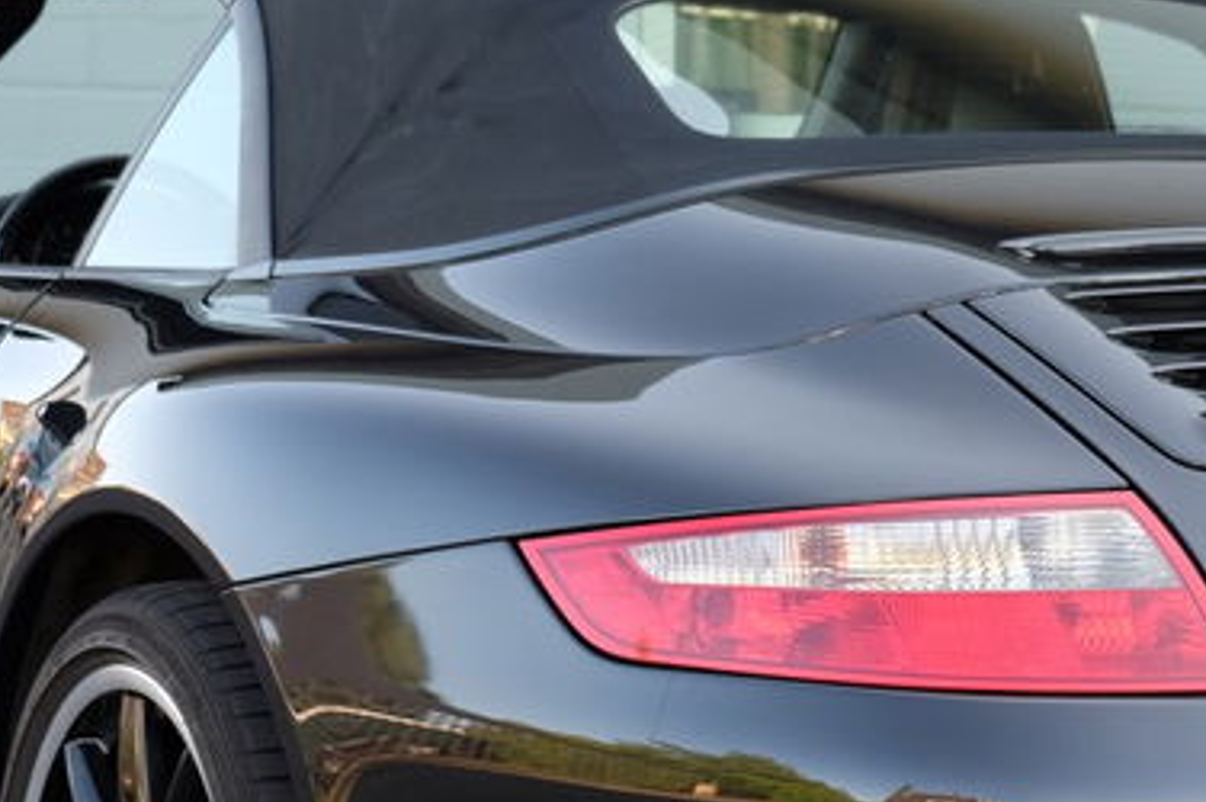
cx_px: 927
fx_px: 4284
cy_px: 436
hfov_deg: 15.9
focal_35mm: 128
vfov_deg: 10.7
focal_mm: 31.5
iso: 200
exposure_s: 1/110
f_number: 3.6
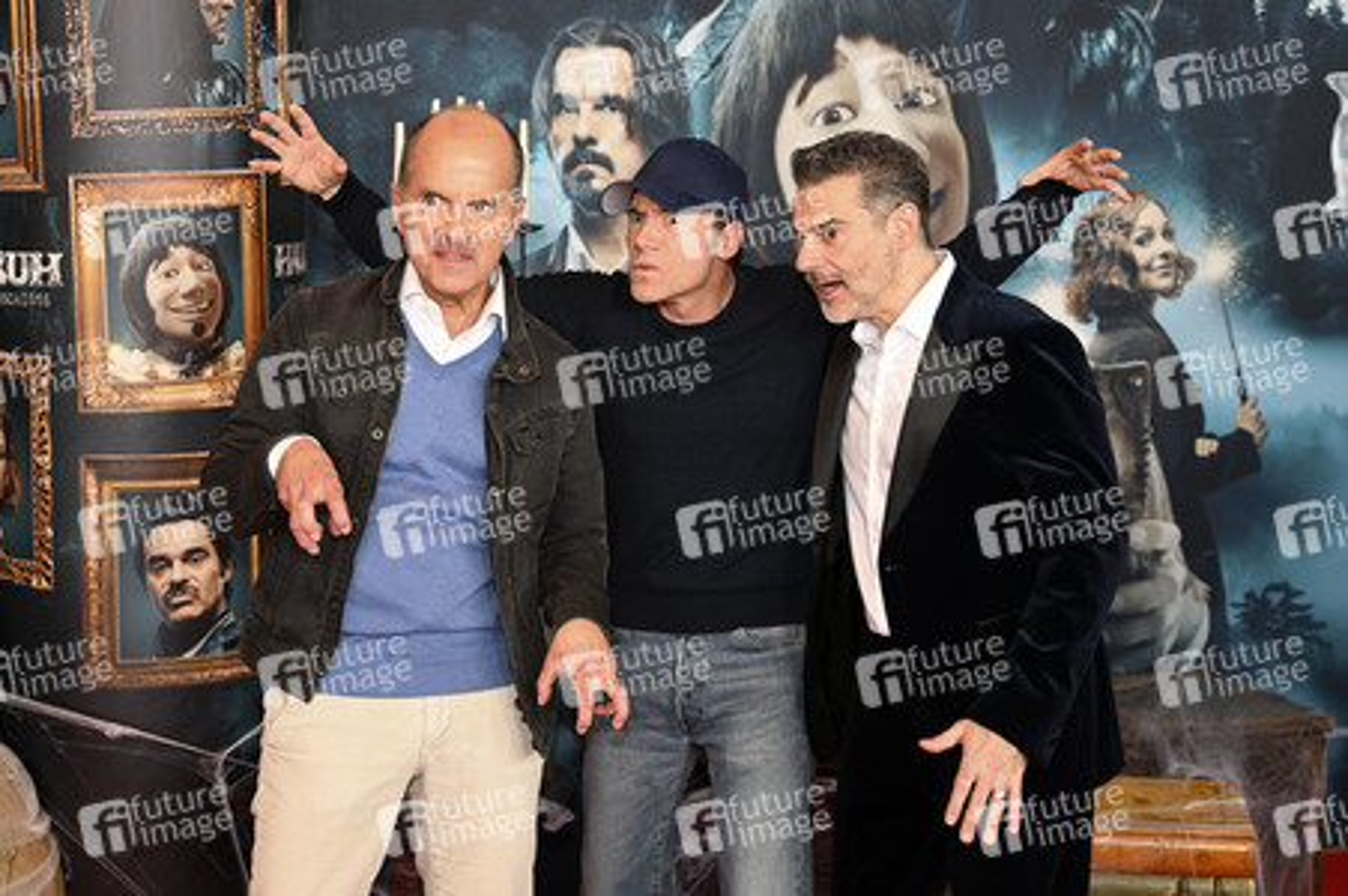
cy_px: 448
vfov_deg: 27.0
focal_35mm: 50
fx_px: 1871
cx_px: 674
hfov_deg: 39.6
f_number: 2.8
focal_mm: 50
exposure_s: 1/125
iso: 400
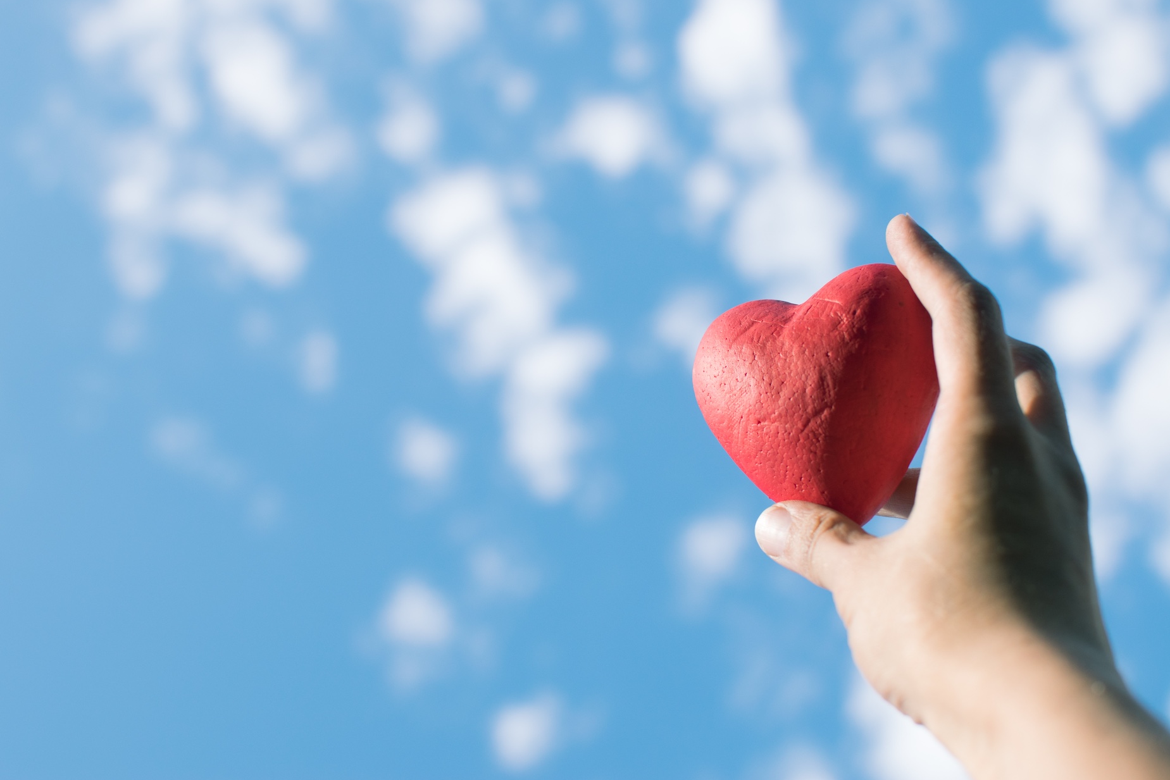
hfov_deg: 36.5
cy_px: 383
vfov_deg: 24.8
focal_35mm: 55
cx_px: 567
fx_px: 1772
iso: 200
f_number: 4.5
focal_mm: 35
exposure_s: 1/1000
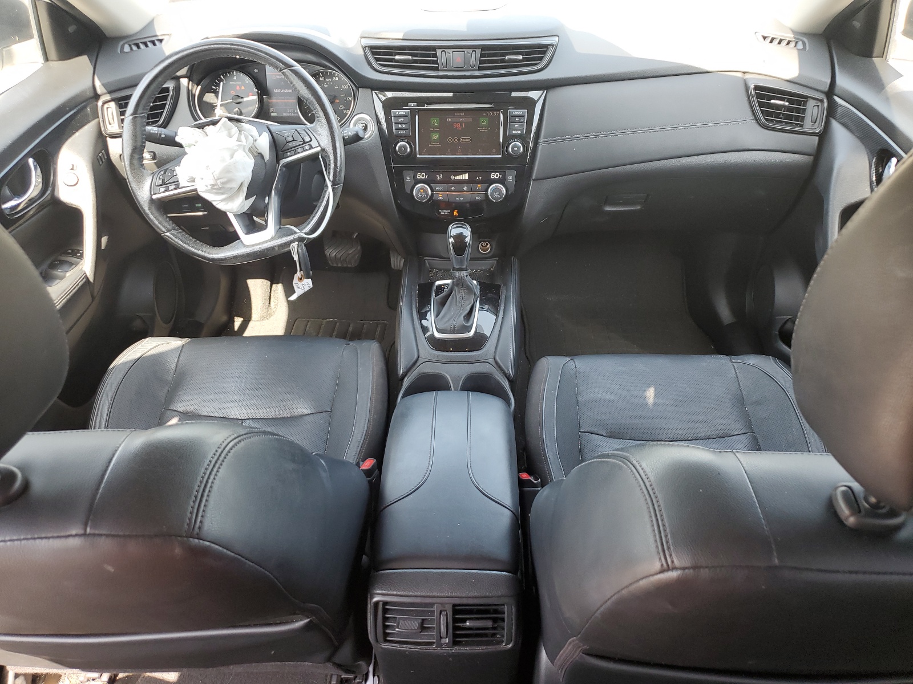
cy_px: 342
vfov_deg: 53.1
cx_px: 456
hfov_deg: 67.3
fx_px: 686
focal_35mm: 26
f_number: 1.5
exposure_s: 1/120
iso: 58
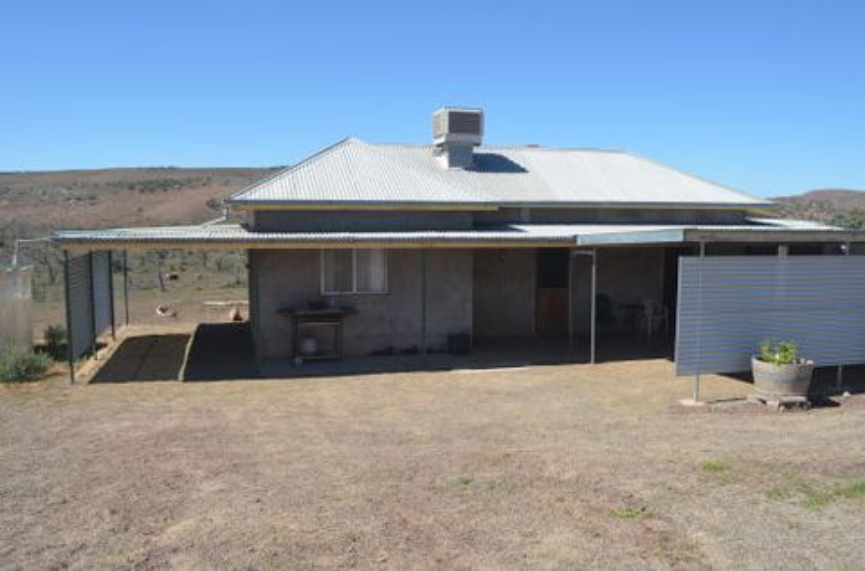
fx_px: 719
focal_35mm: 30
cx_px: 432
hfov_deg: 62.1
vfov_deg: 43.3
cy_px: 286
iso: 100
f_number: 8
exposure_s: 1/250
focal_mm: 20
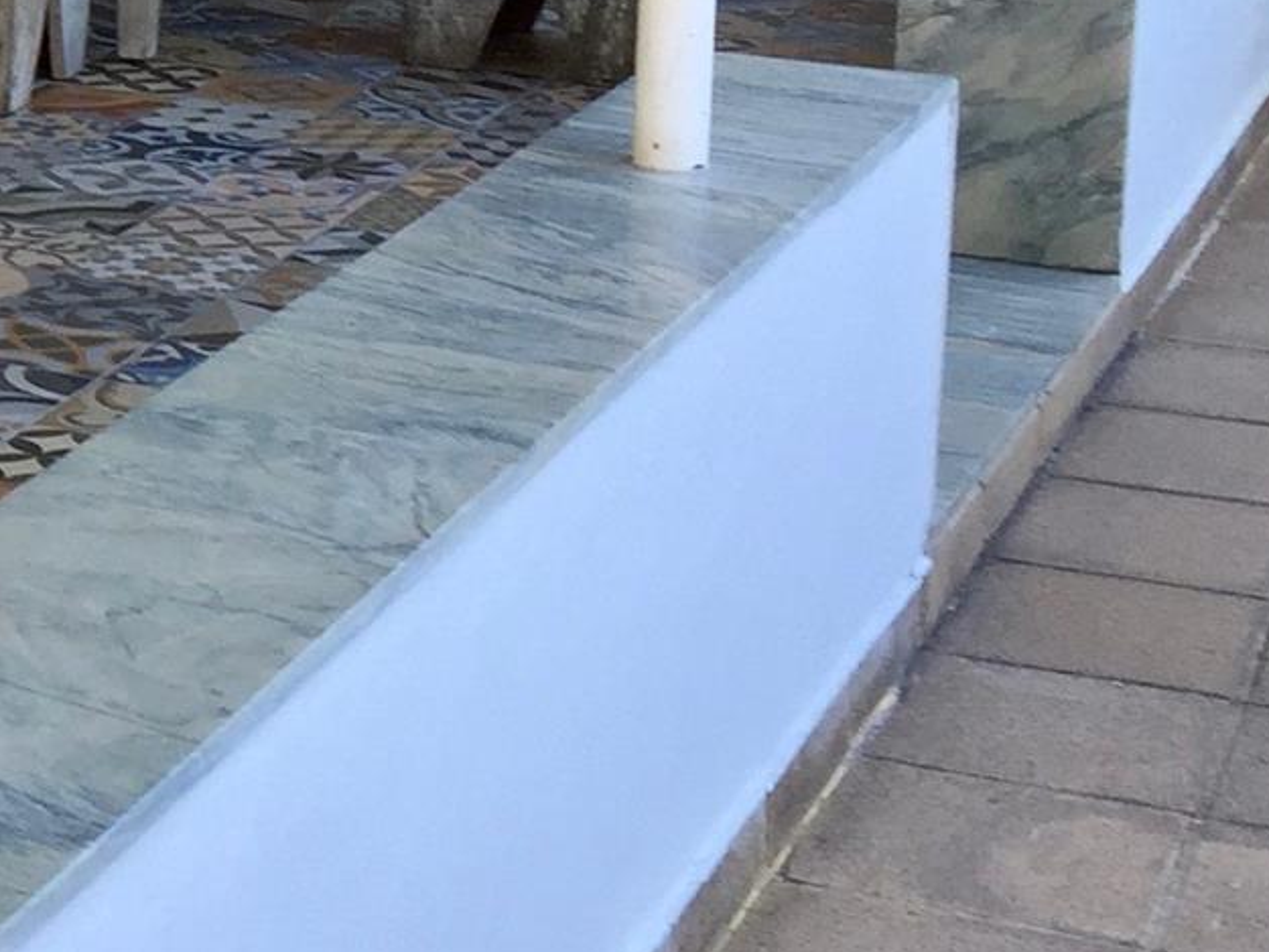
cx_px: -765
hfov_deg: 15.5
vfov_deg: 12.5
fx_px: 4217
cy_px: -233
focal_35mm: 115
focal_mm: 4.15
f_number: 2.2
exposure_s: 1/144
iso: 32
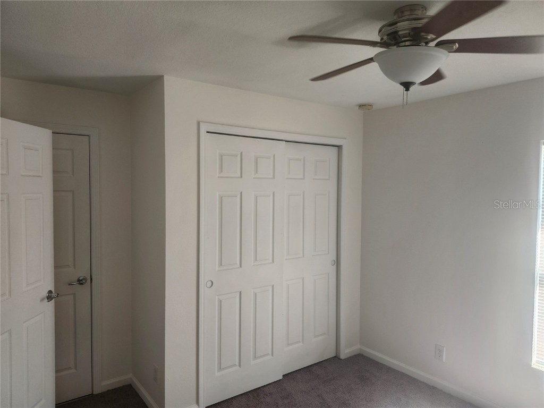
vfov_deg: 58.9
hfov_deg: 73.9
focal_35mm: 23
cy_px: 204
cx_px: 272
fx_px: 361
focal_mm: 5.54
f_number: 1.8
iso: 100
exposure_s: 1/180
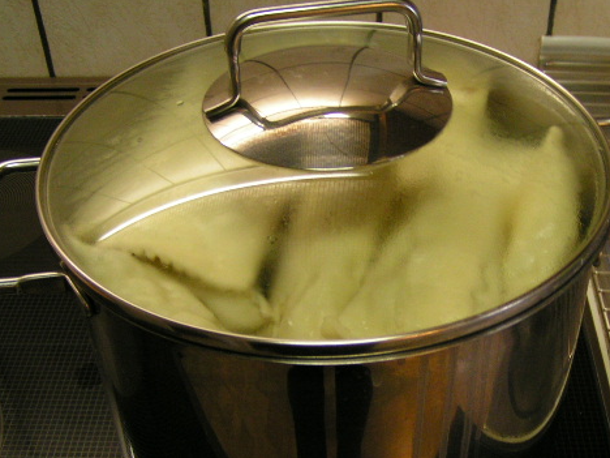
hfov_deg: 36.6
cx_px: 385
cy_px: 298
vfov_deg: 27.9
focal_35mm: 52
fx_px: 916
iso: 200
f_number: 2.8
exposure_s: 1/25
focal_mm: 5.8
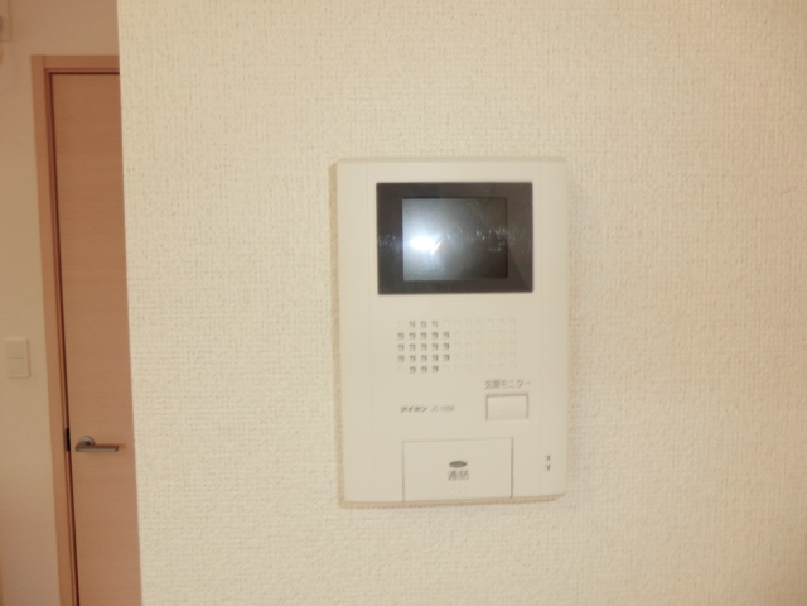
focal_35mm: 24
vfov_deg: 56.8
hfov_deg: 71.6
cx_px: 404
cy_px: 303
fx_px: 560
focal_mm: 4.3
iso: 100
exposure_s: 1/60
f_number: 3.2
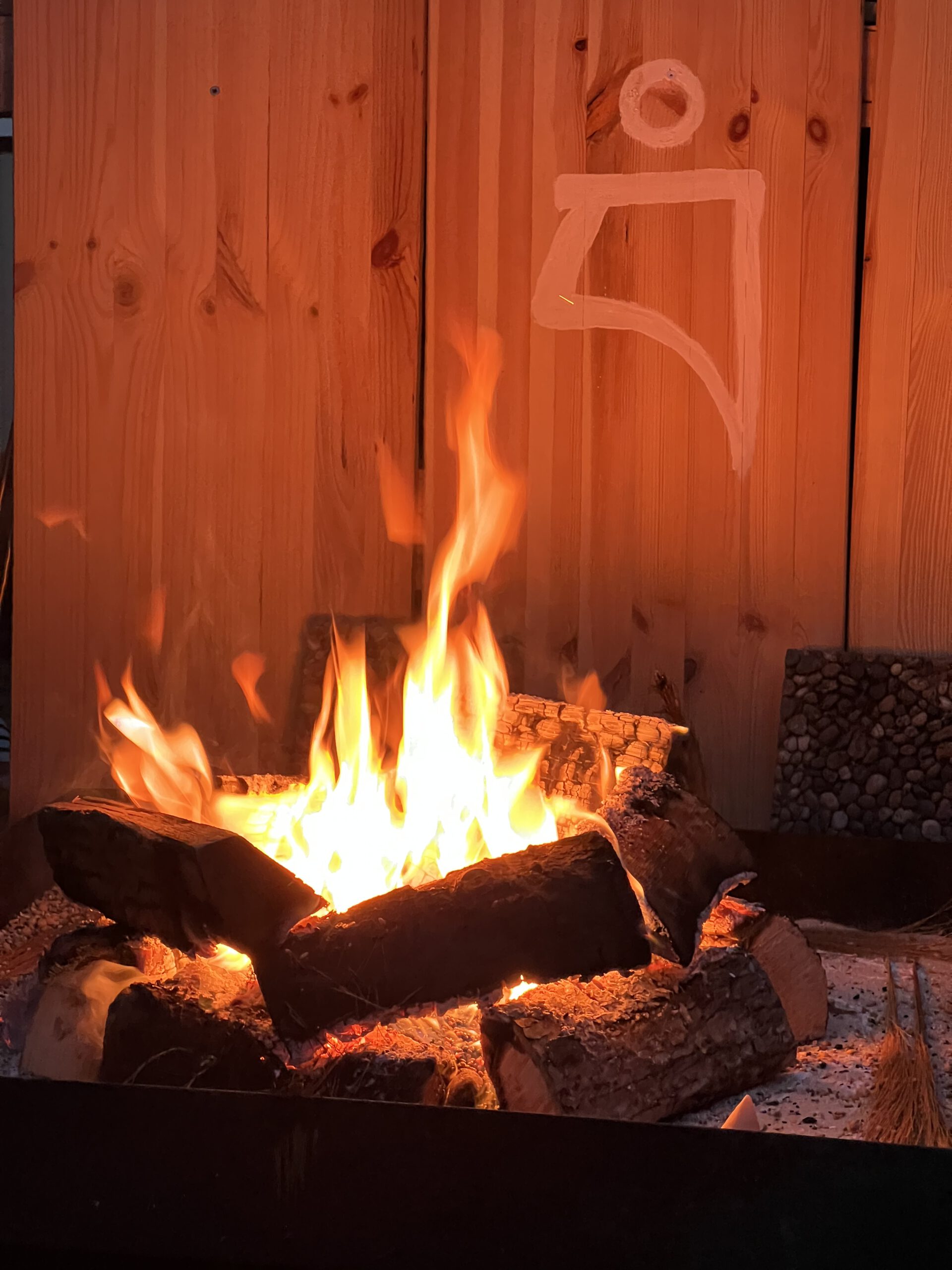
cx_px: 476
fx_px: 2824
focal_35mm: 77
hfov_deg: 19.1
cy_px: 635
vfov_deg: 25.3
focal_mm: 9
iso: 500
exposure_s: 1/60
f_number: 2.8
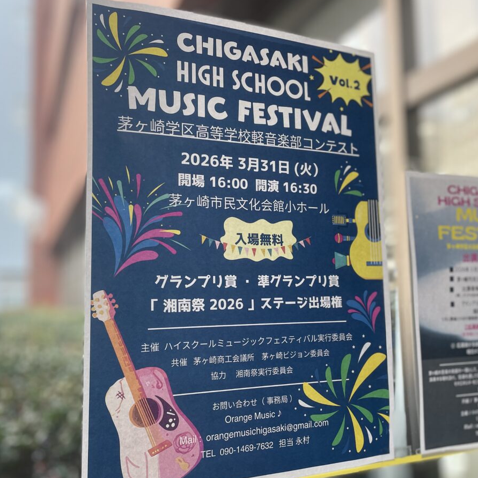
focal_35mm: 33
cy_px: 249
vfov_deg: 49.7
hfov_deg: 49.7
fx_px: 516
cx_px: 239
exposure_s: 1/374
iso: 50
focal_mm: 4.2
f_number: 1.6
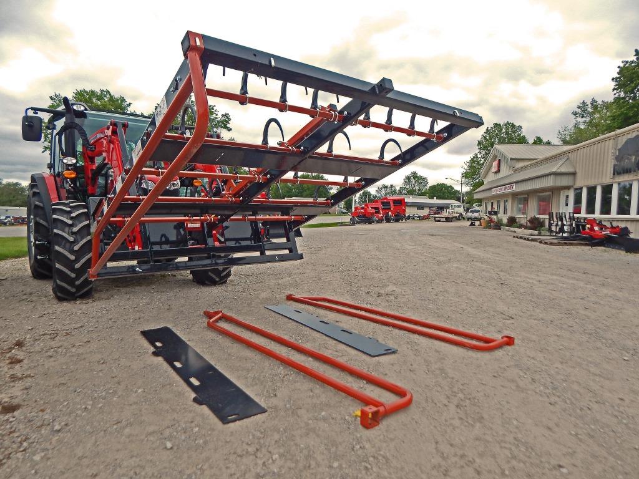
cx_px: 320
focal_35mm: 22
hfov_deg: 76.4
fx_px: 406
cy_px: 240
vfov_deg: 61.1
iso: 125
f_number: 3
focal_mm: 4
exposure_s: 1/640
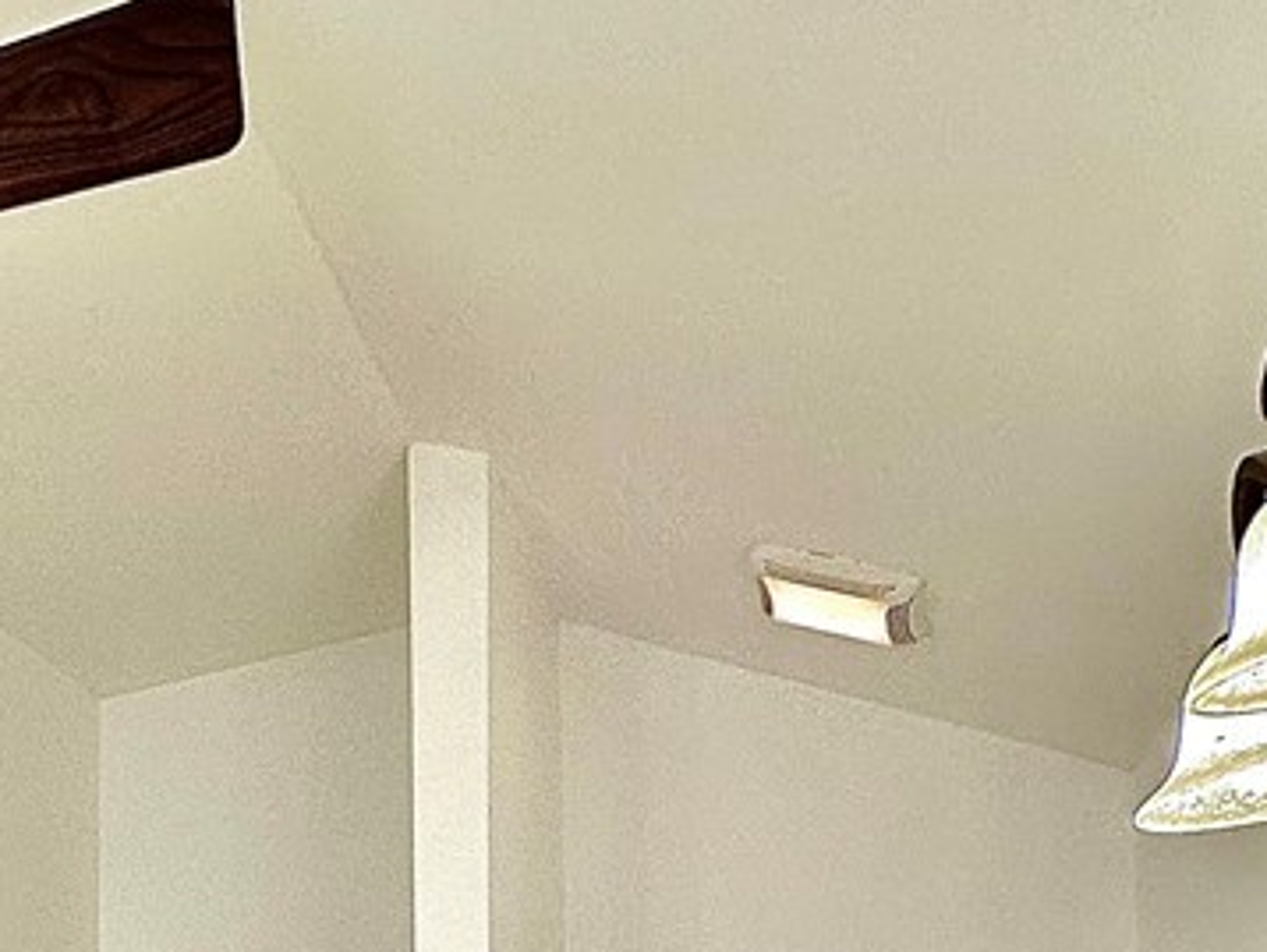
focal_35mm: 40
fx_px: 1465
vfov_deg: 29.2
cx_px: -287
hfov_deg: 35.6
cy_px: 1232
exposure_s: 1/120
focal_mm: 2.22
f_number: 2.2
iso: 125
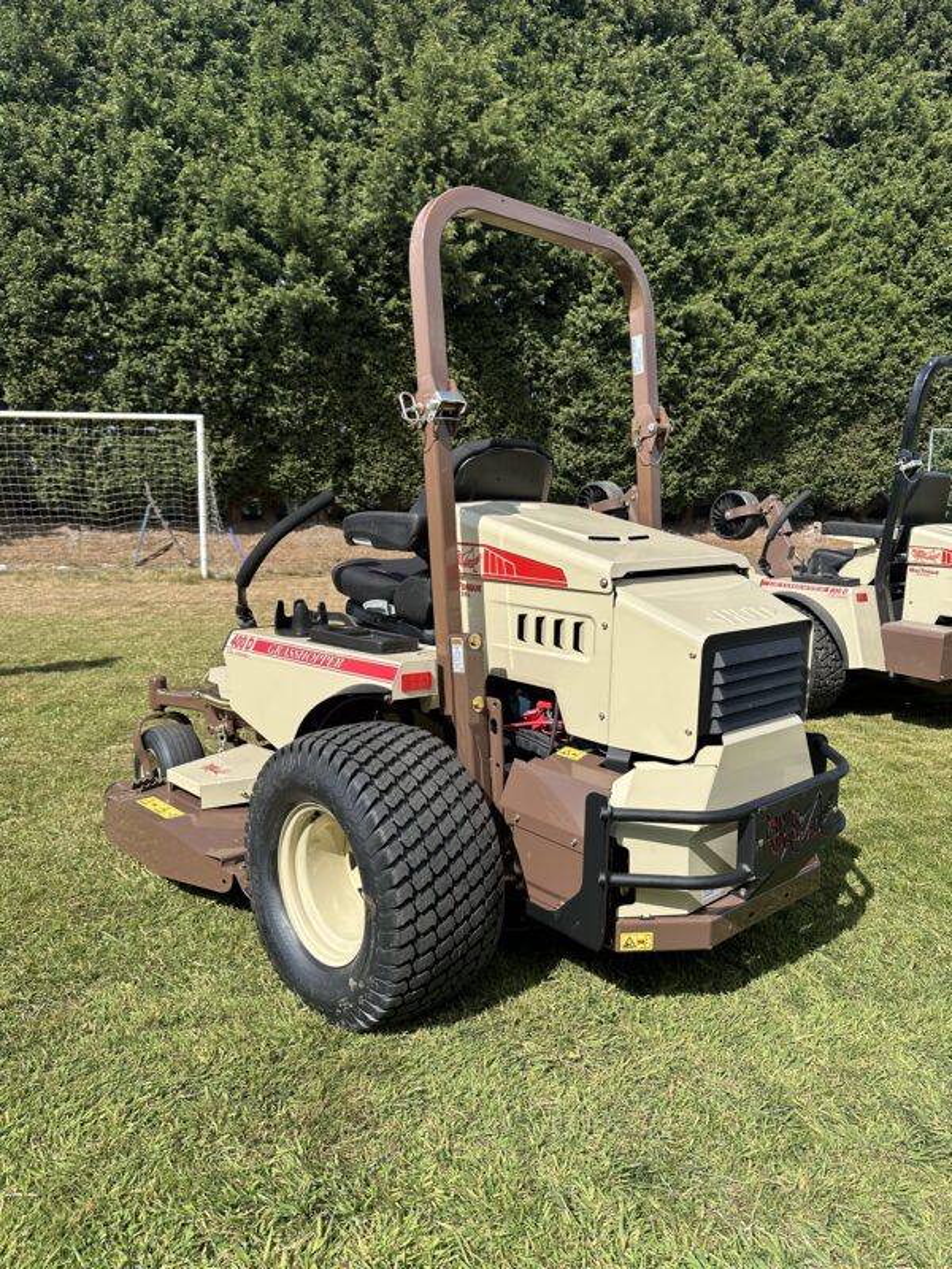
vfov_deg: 71.6
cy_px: 634
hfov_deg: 56.8
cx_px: 476
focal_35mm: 24
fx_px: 880
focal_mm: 6.86
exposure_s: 1/3472
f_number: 1.78
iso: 80
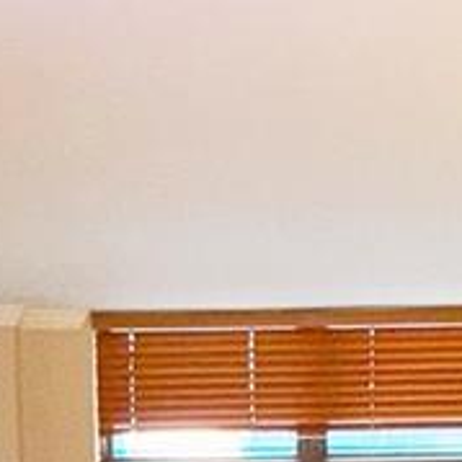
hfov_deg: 20.9
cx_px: 276
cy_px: 718
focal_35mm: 83
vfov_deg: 18.3
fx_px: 1253
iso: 125
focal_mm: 2.22
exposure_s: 1/60
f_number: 2.2
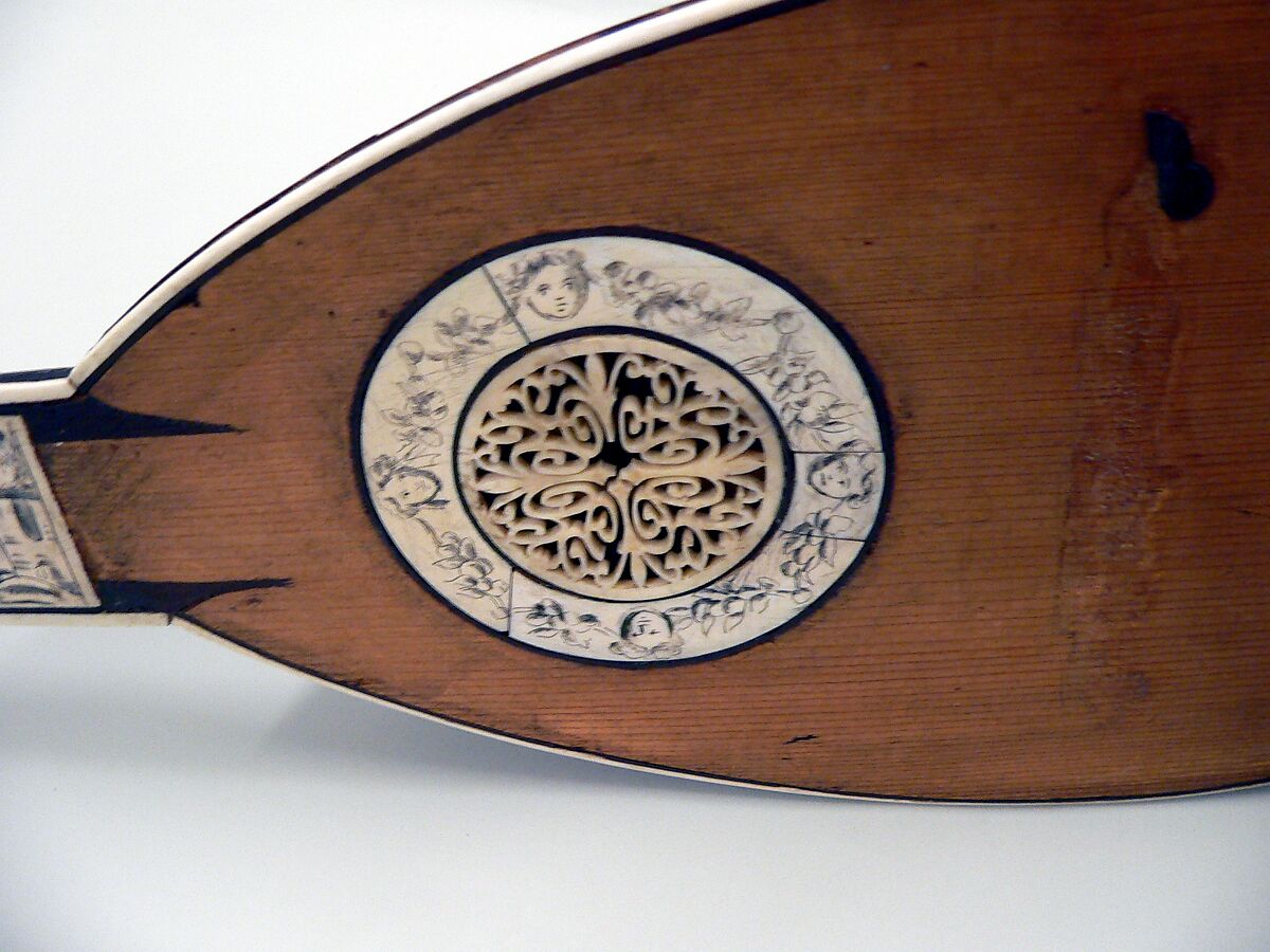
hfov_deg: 51.4
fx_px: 1321
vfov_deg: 39.7
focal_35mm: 36
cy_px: 476
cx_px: 635
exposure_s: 1/20
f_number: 2.8
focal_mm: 6
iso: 200
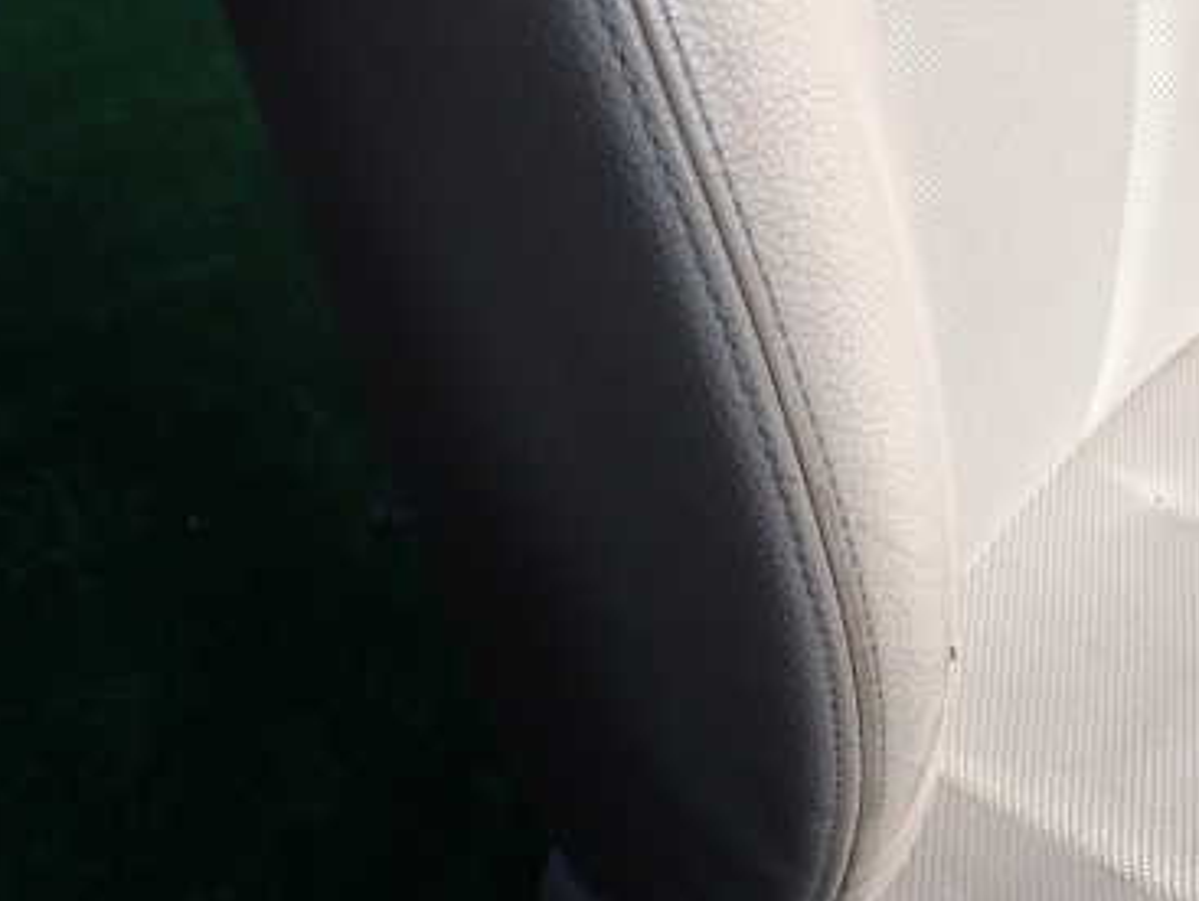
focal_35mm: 49
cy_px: 545
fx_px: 1699
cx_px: 849
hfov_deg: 38.2
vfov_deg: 29.6
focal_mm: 5.4
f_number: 3.2
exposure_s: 1/800
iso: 100
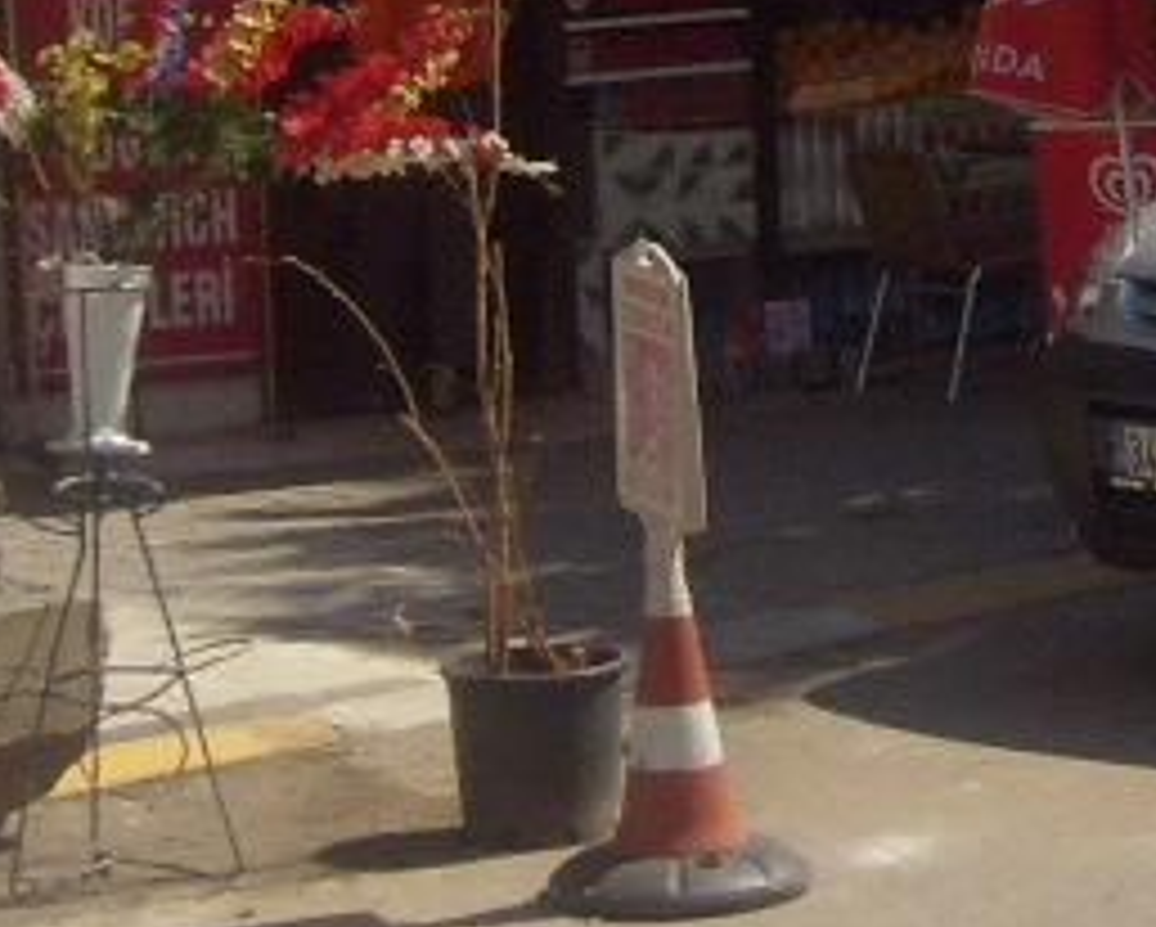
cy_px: -279
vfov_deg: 11.1
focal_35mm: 136
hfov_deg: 14.0
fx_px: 4657
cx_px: 1053
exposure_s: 1/350
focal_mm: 5.8
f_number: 7.1
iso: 80
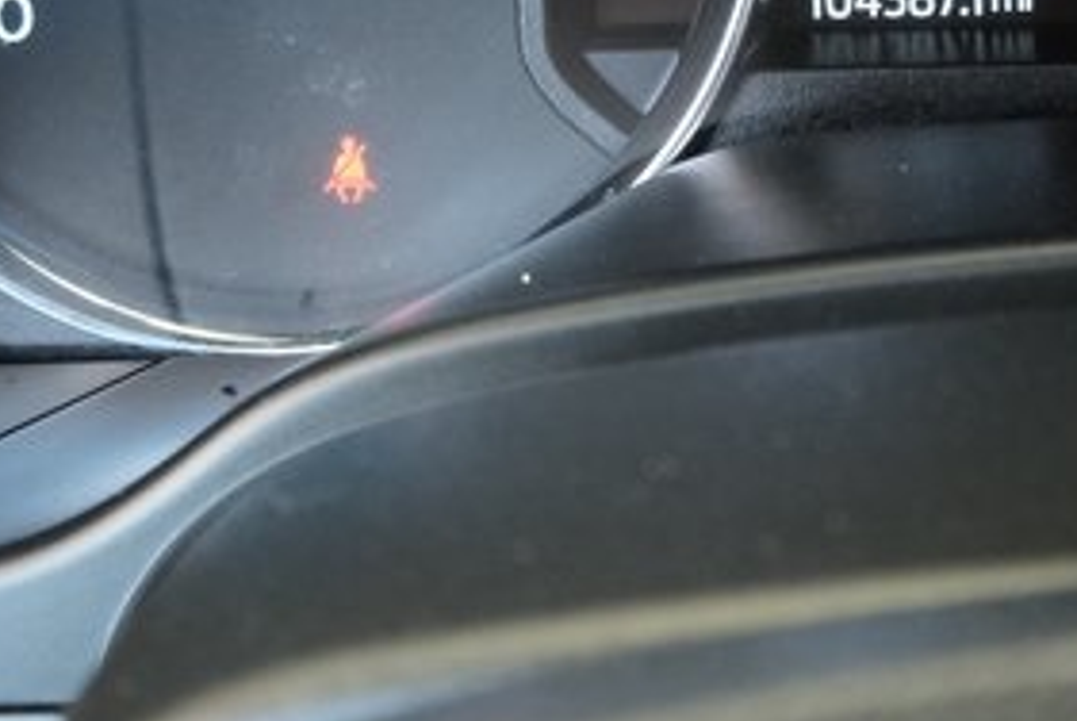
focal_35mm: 131
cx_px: 1311
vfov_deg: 10.2
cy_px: -293
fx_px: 3923
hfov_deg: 15.1
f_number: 5
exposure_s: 1/50
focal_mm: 24.3
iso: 2500
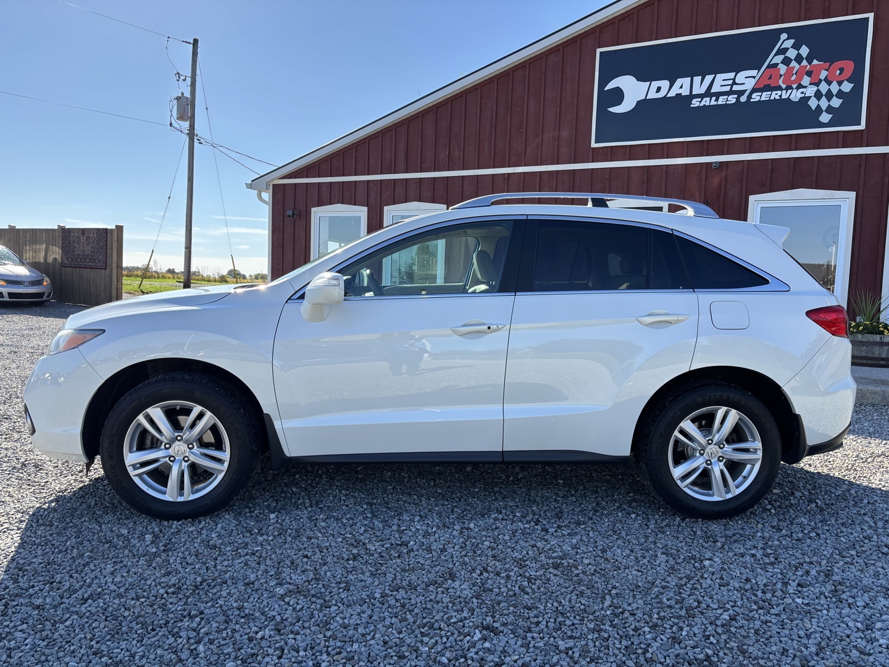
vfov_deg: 53.1
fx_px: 668
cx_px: 444
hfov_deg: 67.3
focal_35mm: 26
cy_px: 334
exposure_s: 1/1567
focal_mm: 5.96
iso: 50
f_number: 1.6
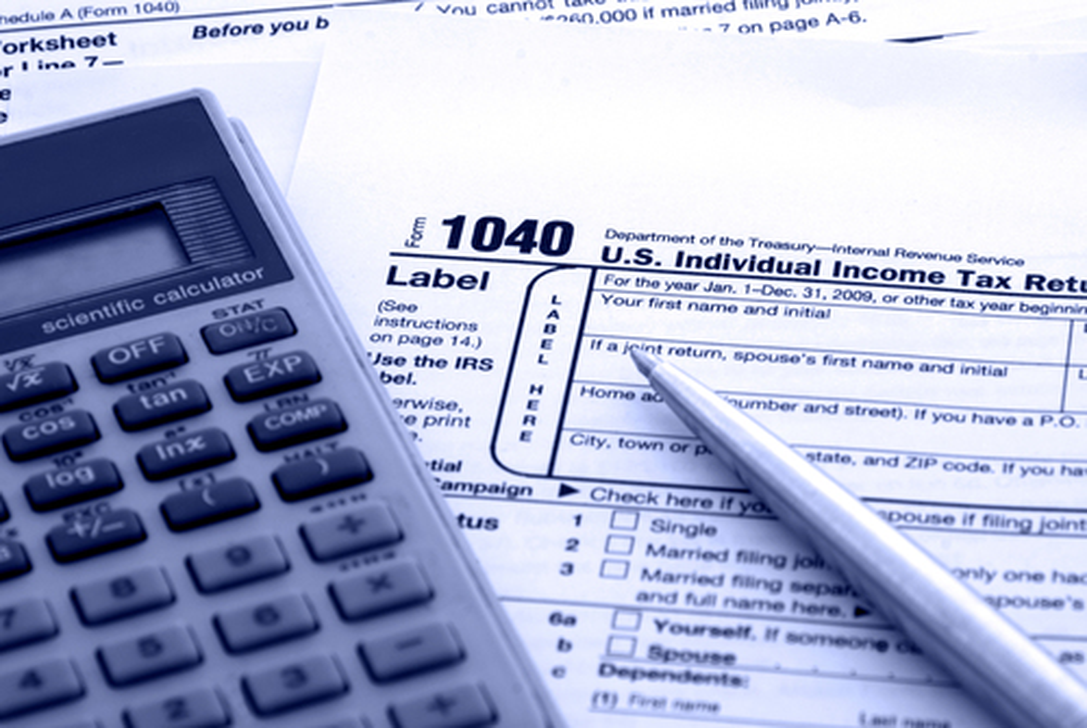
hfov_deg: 10.1
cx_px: 544
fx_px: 6123
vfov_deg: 6.8
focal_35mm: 202
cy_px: 364
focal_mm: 135
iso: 100
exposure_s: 2
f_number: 16
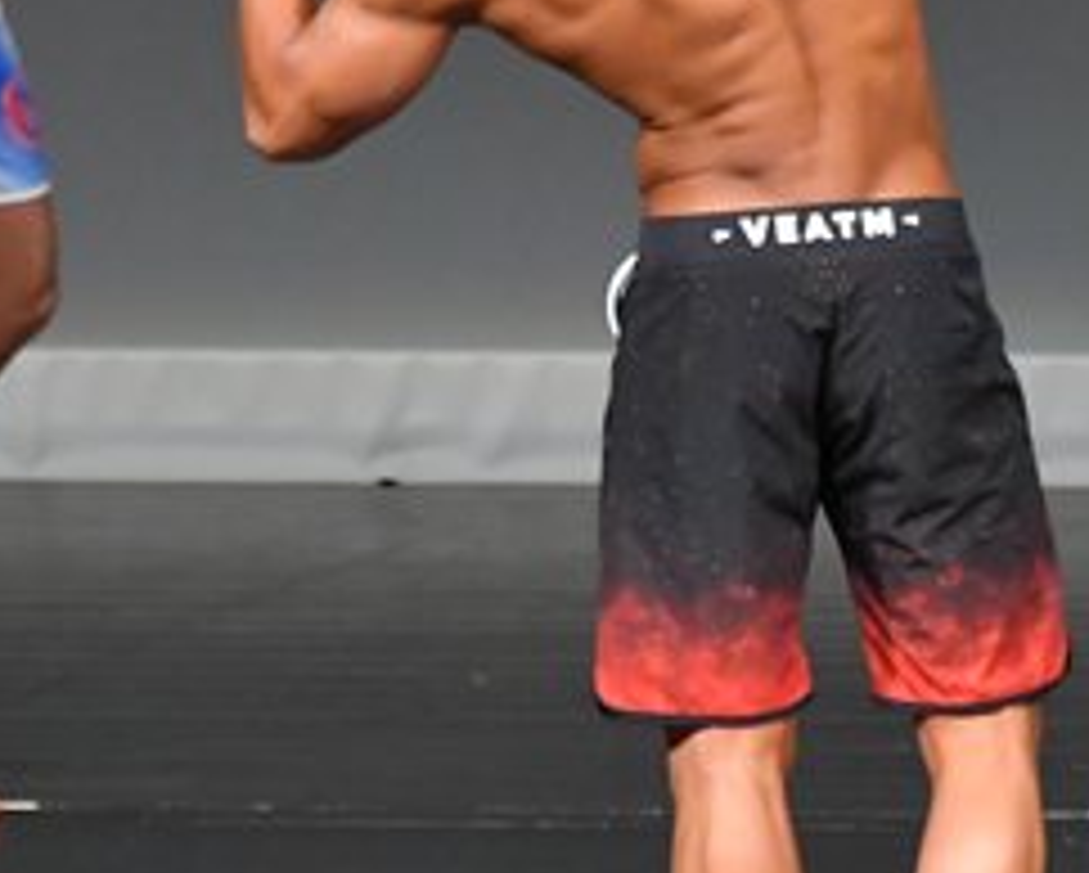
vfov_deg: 1.4
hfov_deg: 1.7
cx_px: 1051
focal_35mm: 1125
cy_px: 342
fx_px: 36288
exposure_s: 1/400
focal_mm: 250
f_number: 5.6
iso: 5000
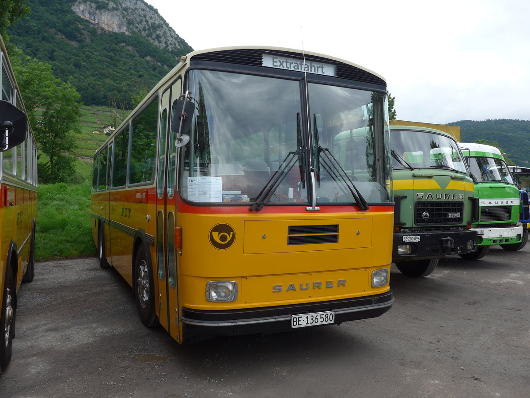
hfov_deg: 61.7
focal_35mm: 29
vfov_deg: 48.2
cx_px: 265
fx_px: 444
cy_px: 199
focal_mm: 6
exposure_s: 1/400
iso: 80
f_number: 2.8
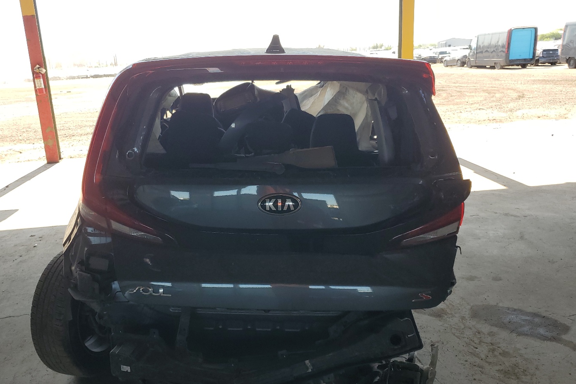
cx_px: 251
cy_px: 234
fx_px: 512
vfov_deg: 40.9
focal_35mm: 32
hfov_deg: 58.5
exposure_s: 1/435
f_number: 1.5
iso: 50
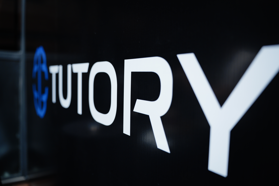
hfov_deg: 65.5
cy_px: 93
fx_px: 217
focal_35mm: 28
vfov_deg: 46.4
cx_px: 140
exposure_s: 1/125
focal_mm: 28
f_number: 2.8
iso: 640
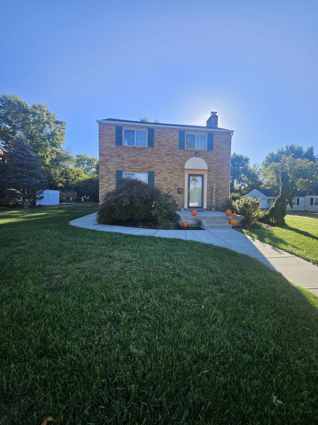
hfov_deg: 89.9
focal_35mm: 13
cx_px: 159
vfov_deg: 106.2
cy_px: 212
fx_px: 159
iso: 32
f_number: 2.2
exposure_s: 1/512
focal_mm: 1.74
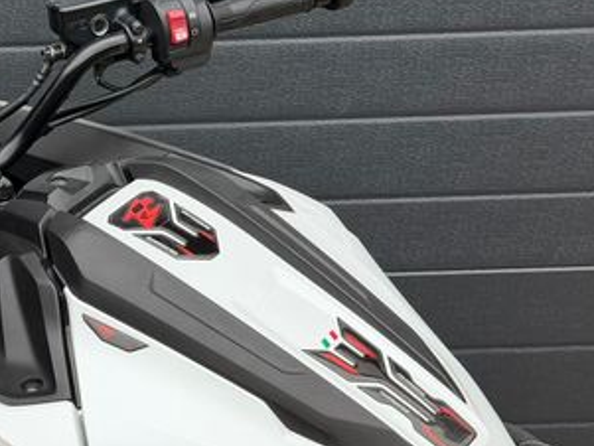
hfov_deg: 18.8
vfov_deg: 14.5
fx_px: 1751
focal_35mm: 102
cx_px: 12
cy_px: 231
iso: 80
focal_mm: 6.76
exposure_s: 1/444
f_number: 1.78
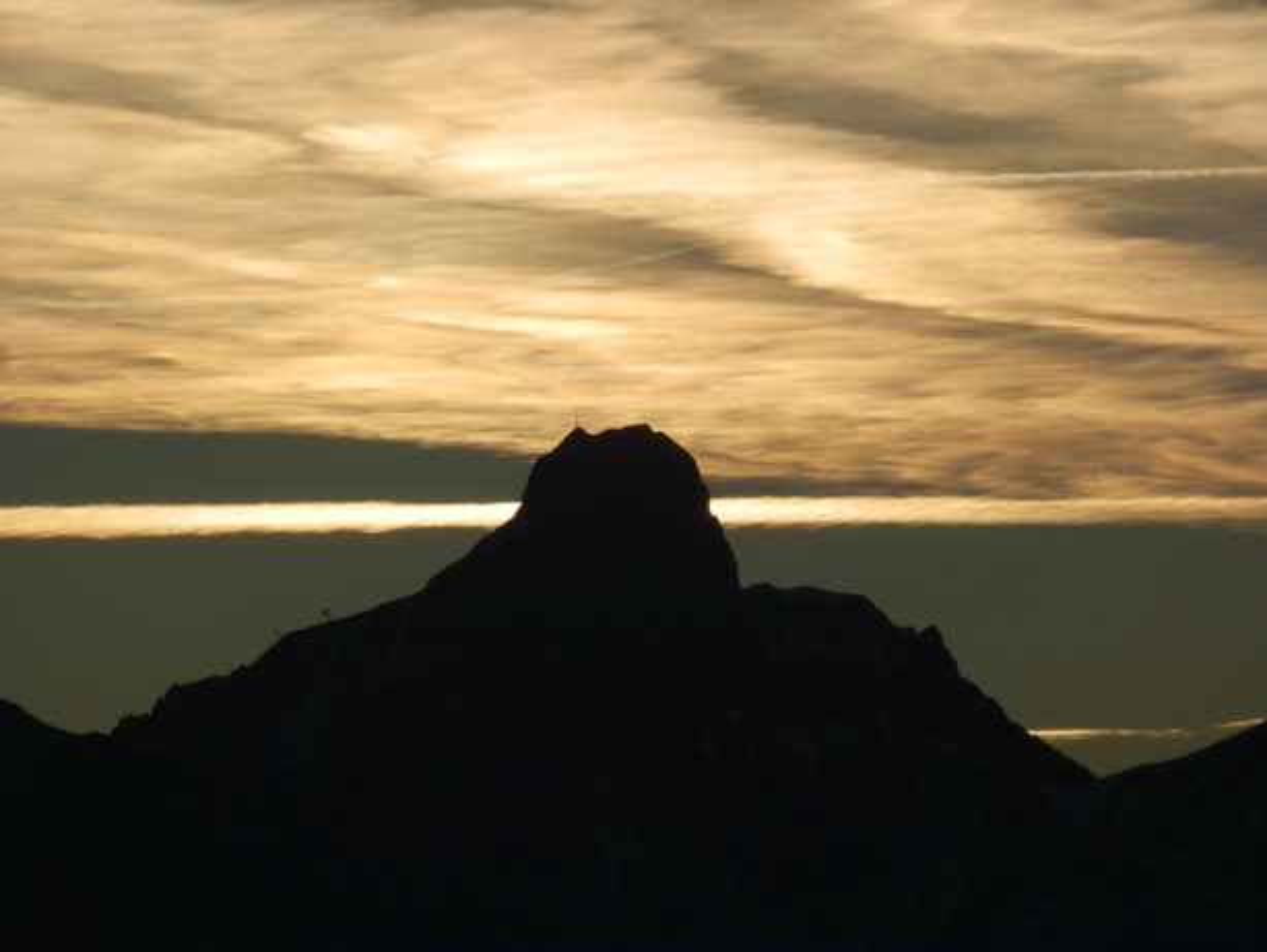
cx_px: 634
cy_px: 476
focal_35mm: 332
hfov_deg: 6.0
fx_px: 12156
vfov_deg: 4.5
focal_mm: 59.3
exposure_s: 1/320
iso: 125
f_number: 18.9
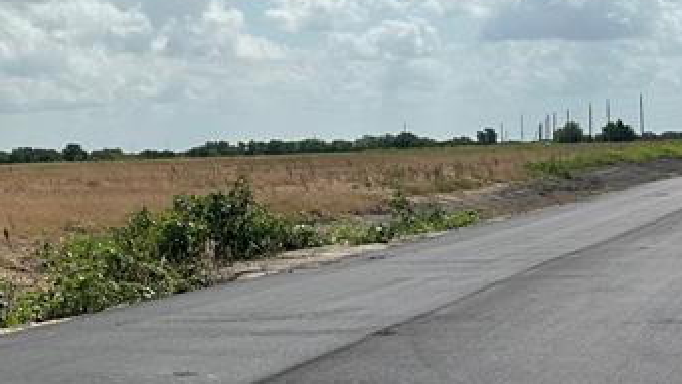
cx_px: -133
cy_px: 163
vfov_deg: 15.3
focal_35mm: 79
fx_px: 1429
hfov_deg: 24.4
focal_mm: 6.86
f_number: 1.78
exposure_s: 1/10753
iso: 80
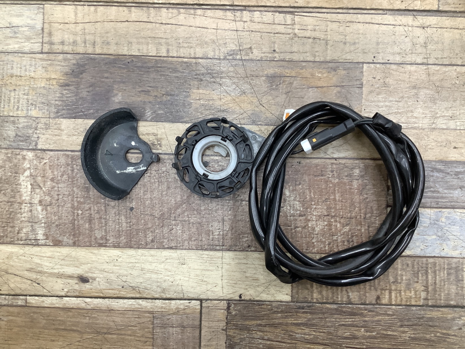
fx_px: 416
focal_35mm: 31
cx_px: 232
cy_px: 174
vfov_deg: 45.5
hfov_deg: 58.3
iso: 125
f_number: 2.4
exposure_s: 1/50
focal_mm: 3.3
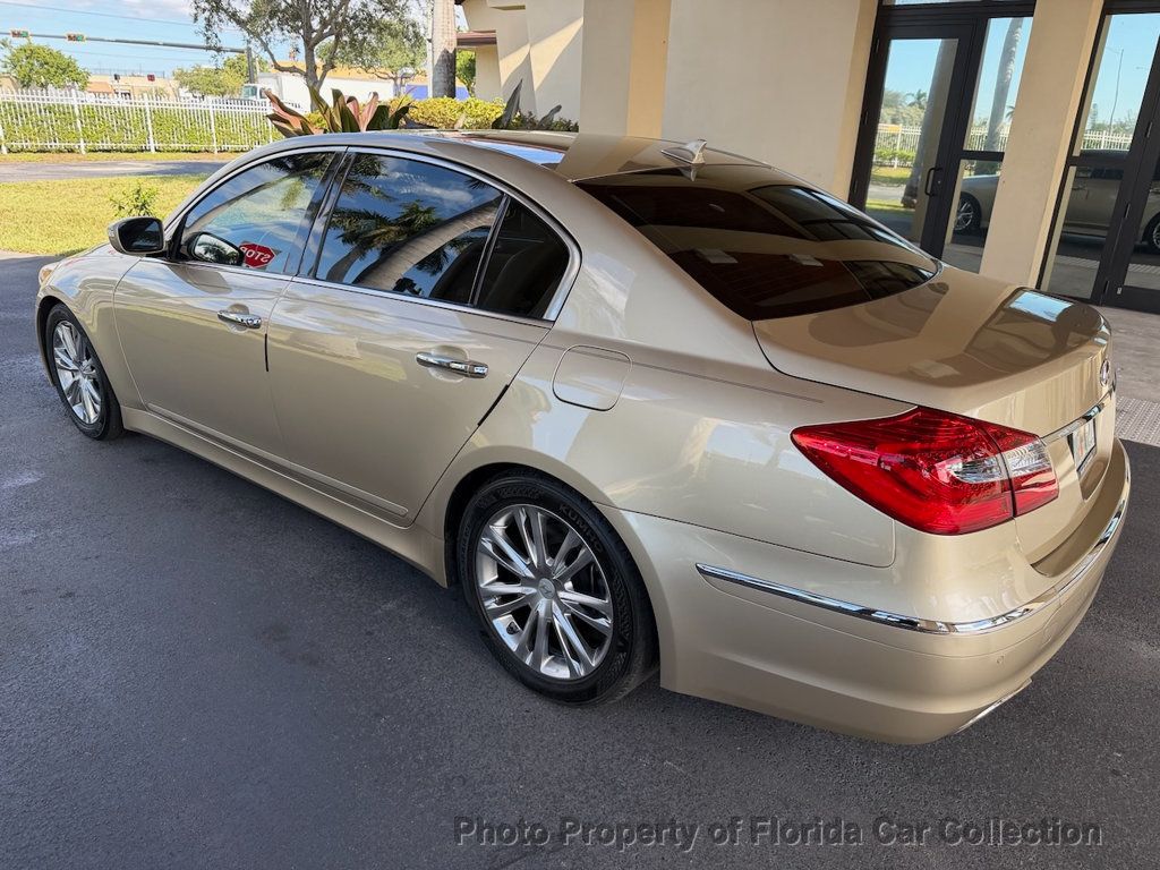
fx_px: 804
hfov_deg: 71.6
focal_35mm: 24
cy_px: 435
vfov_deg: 56.8
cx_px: 580
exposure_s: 1/931
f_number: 1.78
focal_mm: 6.76
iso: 100
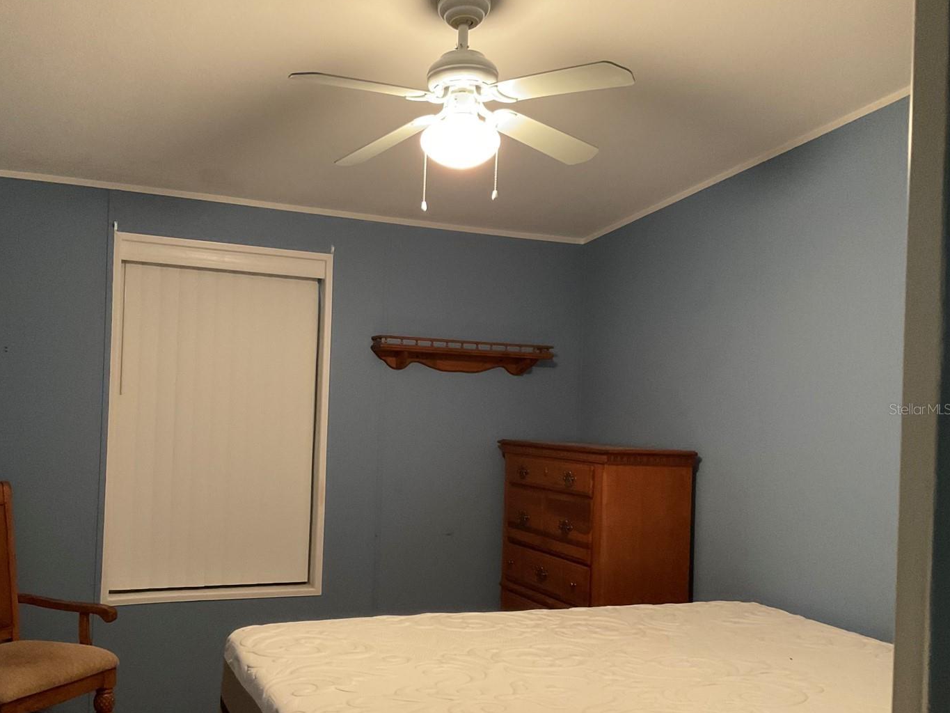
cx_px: 398
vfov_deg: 41.7
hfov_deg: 53.7
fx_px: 933
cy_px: 409
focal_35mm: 34
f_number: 1.8
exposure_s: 1/30
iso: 320
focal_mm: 3
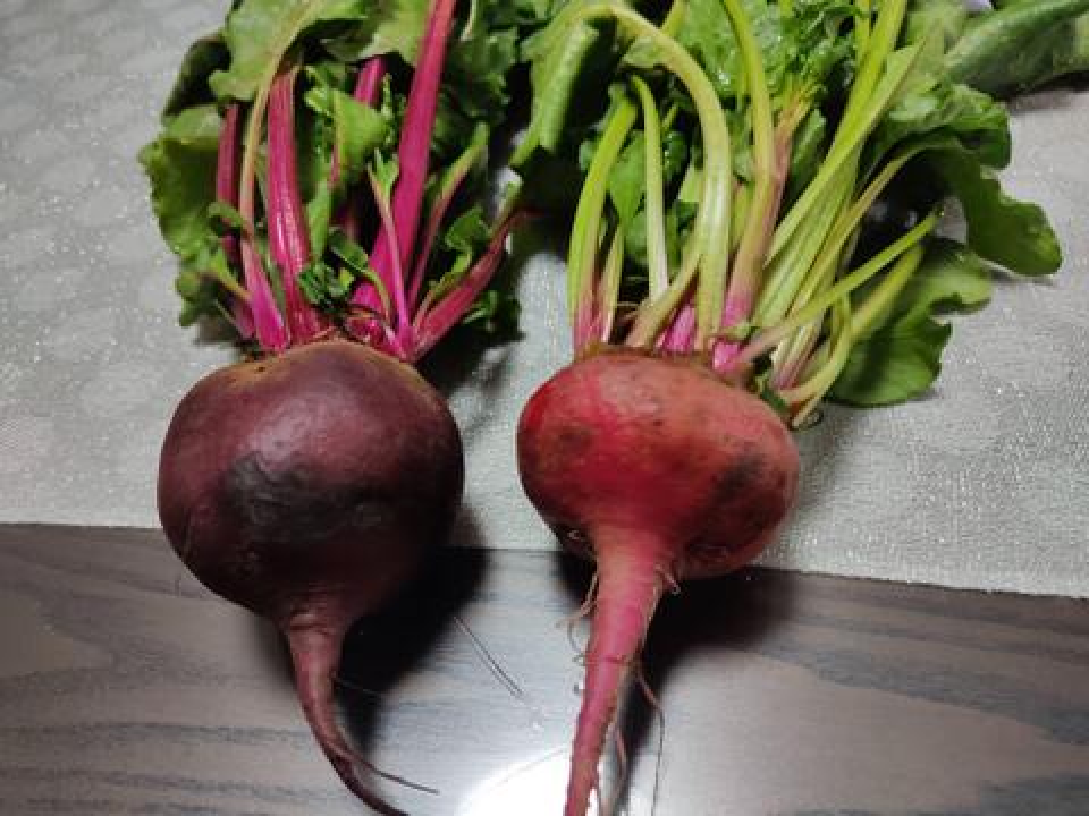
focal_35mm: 26
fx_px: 818
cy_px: 408
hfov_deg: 67.3
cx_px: 544
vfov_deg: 53.1
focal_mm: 4.74
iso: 182
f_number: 1.79
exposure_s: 1/33
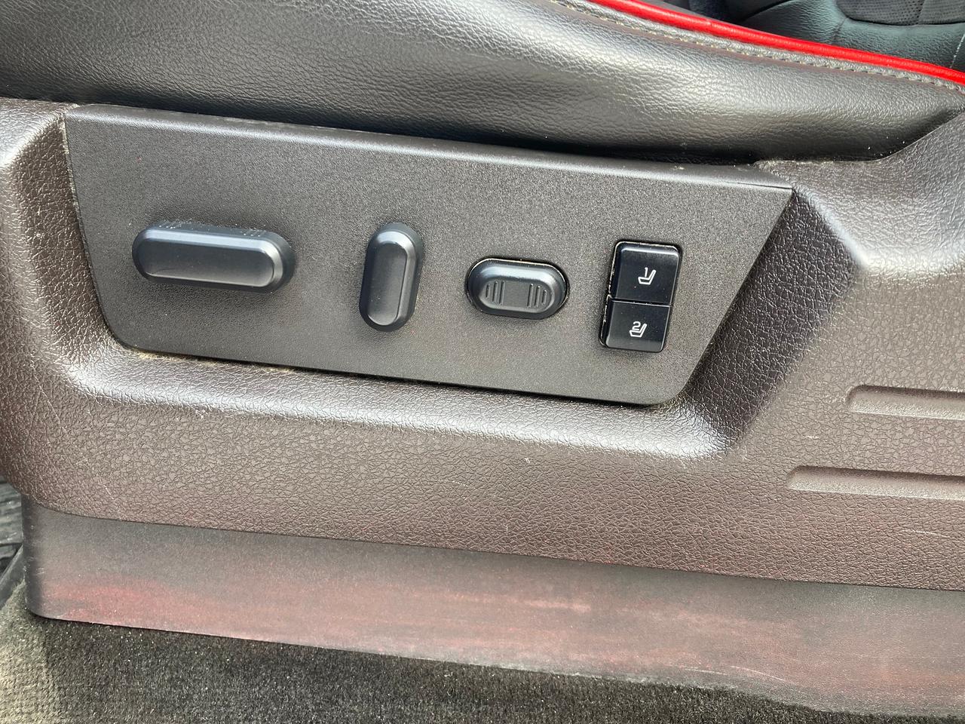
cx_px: 482
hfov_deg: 63.4
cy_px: 362
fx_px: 781
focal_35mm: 28
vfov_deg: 49.7
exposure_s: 1/121
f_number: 1.8
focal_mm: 3.99
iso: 64
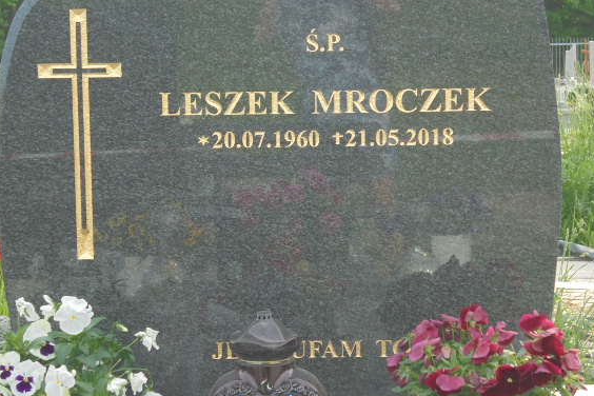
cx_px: 301
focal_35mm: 111
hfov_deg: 18.4
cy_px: 185
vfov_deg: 12.3
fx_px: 1831
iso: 100
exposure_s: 1/125
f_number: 4.7
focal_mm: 16.9
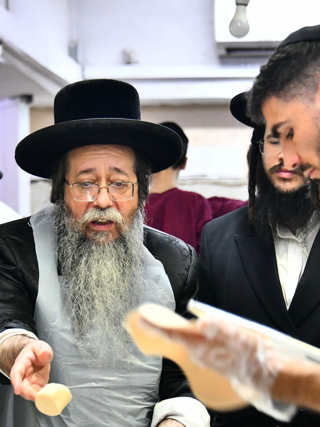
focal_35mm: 197
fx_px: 2427
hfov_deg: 7.5
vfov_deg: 10.0
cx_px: 96
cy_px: 246
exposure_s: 1/160
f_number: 5.3
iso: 3200
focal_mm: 105
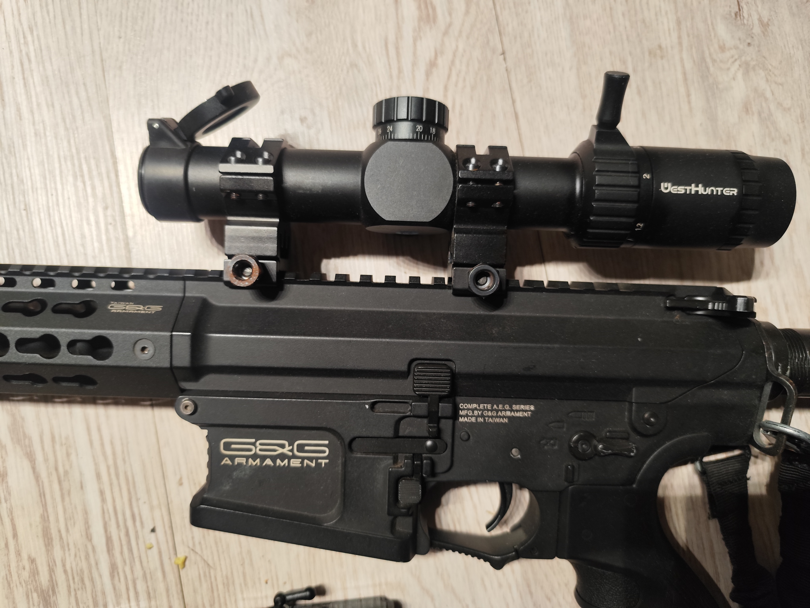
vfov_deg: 58.9
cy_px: 304
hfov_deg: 73.9
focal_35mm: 23
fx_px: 538
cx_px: 405
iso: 500
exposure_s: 1/25
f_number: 1.65
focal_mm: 6.19
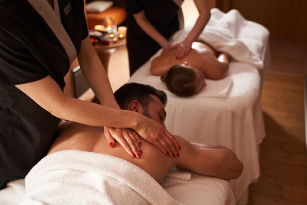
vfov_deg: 29.9
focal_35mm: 45
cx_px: 154
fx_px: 384
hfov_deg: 43.6
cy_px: 102
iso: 500
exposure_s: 1/80
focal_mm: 45
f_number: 2.8
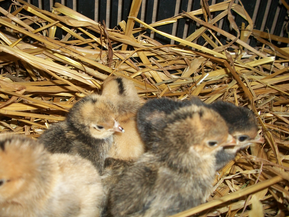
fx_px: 317
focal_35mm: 38
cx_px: 119
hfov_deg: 48.7
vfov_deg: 37.6
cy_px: 124
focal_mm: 5.7
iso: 80
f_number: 2.9
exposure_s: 1/60
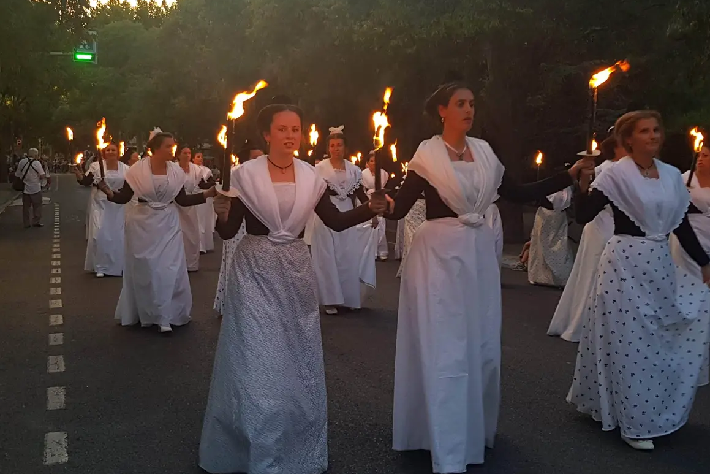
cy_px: 223
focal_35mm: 28
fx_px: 552
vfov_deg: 46.4
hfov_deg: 65.5
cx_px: 348
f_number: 1.7
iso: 100
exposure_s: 1/50
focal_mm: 4.2
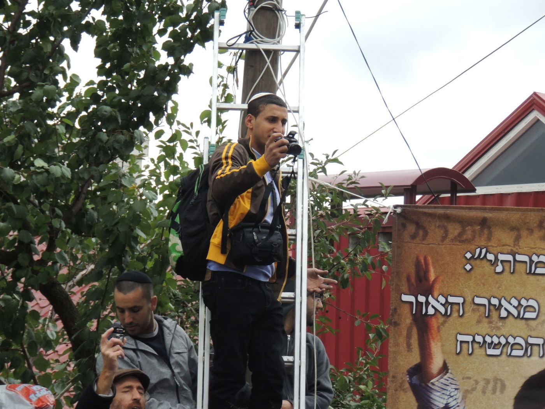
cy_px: 204
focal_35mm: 225
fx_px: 3542
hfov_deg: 8.8
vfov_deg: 6.6
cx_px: 272
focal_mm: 40.1
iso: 360
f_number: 4.6
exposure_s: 1/500
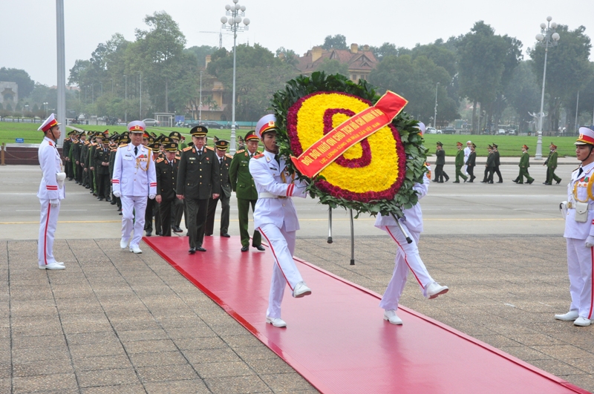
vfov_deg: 25.7
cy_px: 197
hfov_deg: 37.9
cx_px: 297
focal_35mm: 52
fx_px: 865
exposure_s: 1/125
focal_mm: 35
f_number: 8
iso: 800
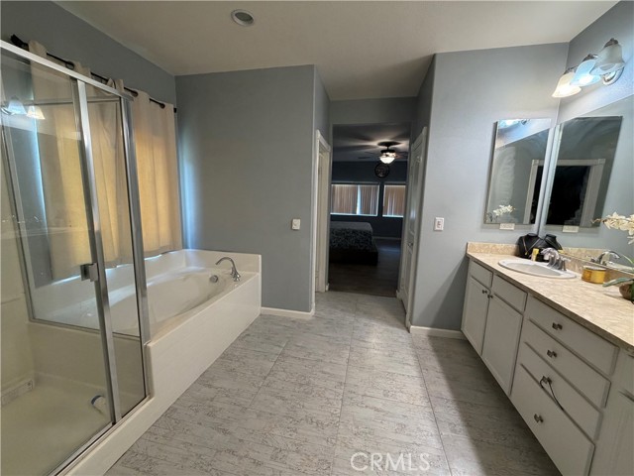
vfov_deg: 85.7
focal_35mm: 14
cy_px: 238
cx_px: 317
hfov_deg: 102.1
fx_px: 256
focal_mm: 2.22
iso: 250
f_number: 2.2
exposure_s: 1/120
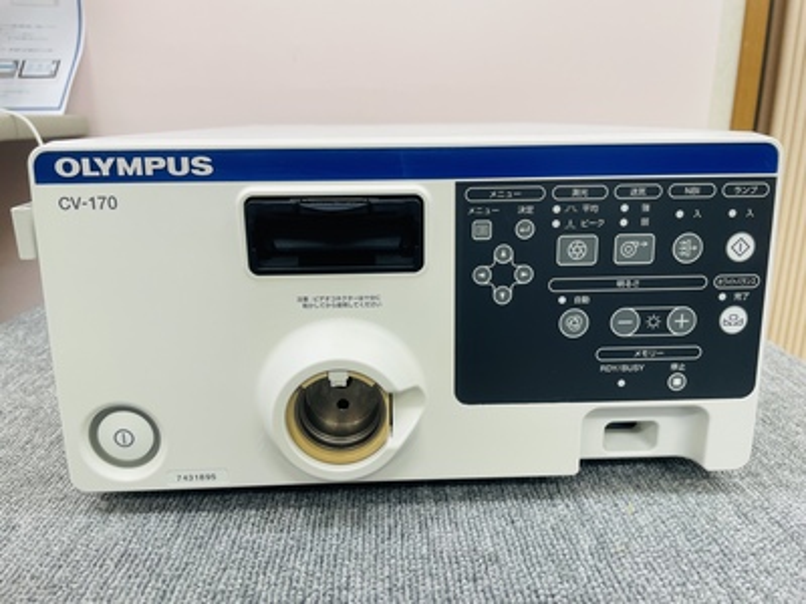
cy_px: 302
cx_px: 403
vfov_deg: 53.1
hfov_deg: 67.3
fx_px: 605
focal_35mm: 26
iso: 64
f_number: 1.6
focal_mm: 4.2
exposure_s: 1/120
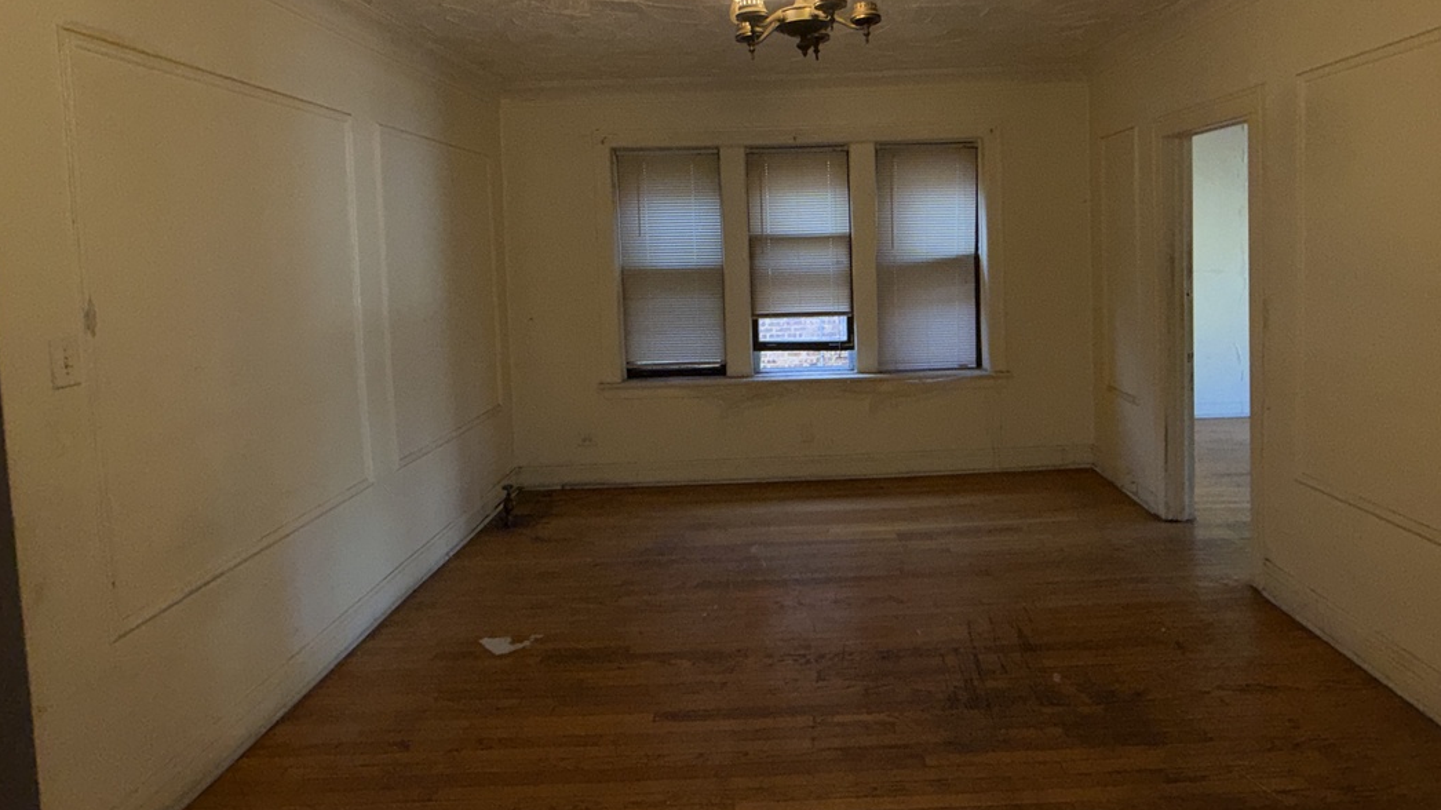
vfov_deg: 52.8
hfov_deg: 83.5
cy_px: 291
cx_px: 802
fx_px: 802
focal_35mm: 21
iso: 64
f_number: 2.2
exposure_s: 1/60
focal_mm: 2.22
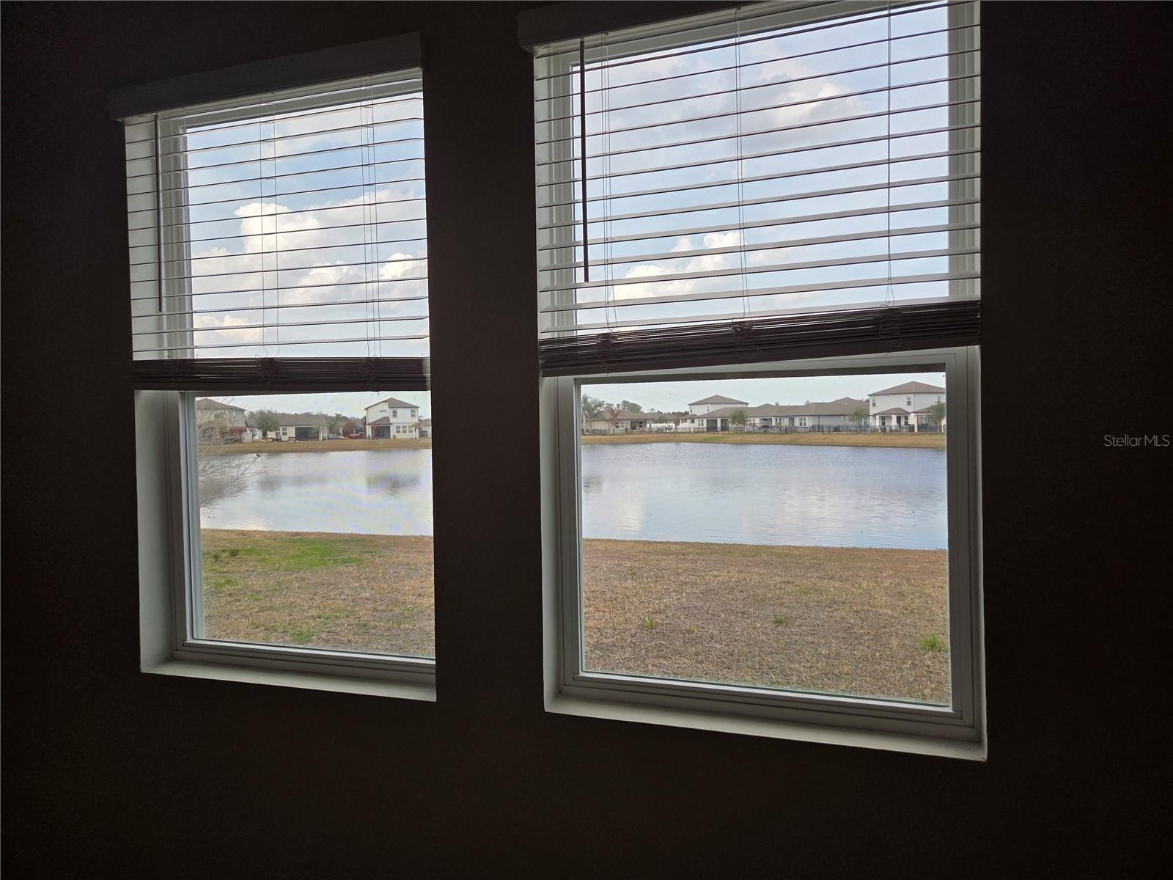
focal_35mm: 23
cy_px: 440
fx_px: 779
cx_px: 586
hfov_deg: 73.9
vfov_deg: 58.9
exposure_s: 1/1476
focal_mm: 5.4
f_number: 1.8
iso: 80
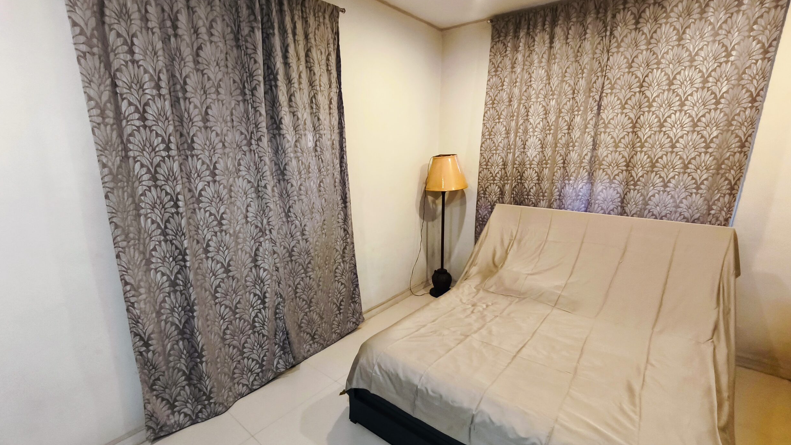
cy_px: 248
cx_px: 394
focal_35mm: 17
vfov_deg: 63.7
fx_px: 357
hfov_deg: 95.9
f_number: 2.2
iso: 640
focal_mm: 1.91
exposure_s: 1/24
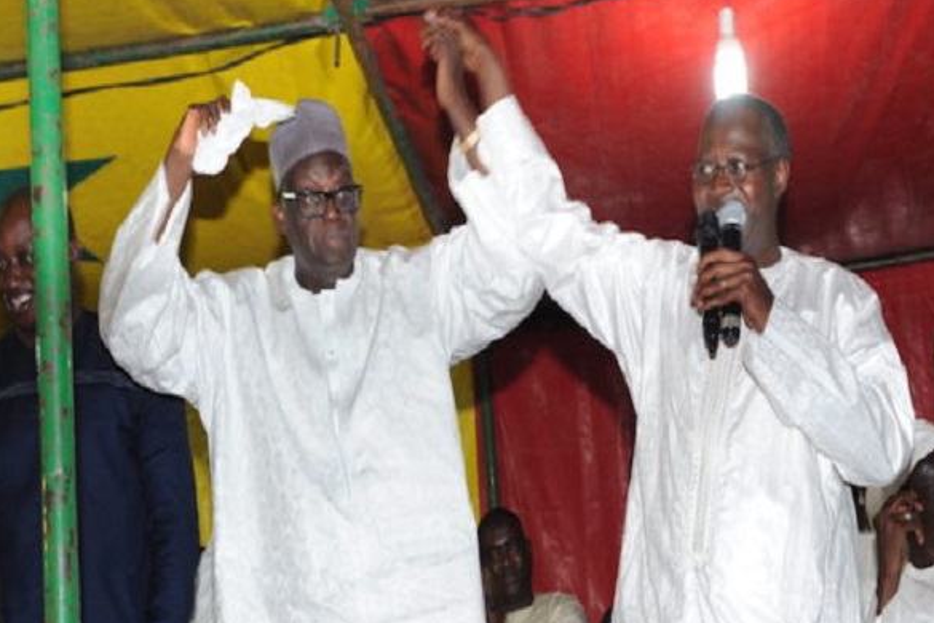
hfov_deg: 25.7
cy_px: 287
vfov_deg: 17.3
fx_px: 2049
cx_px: 477
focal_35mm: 79
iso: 1250
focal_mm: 66
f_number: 8
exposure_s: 1/60
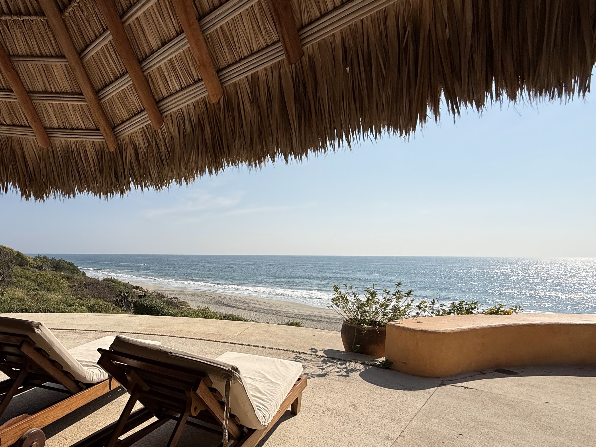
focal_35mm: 21
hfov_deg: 75.3
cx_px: 176
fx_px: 362
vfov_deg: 62.7
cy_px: 276
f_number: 2.2
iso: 50
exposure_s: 1/5155
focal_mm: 2.22
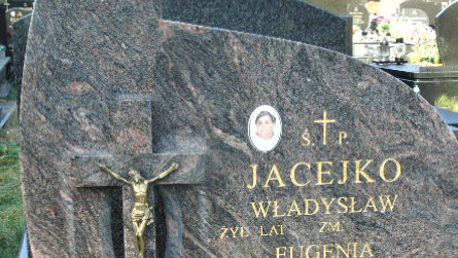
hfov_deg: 29.3
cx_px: 273
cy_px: 233
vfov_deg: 16.6
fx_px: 875
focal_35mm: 72
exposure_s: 1/80
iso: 80
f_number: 4.1
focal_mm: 8.2
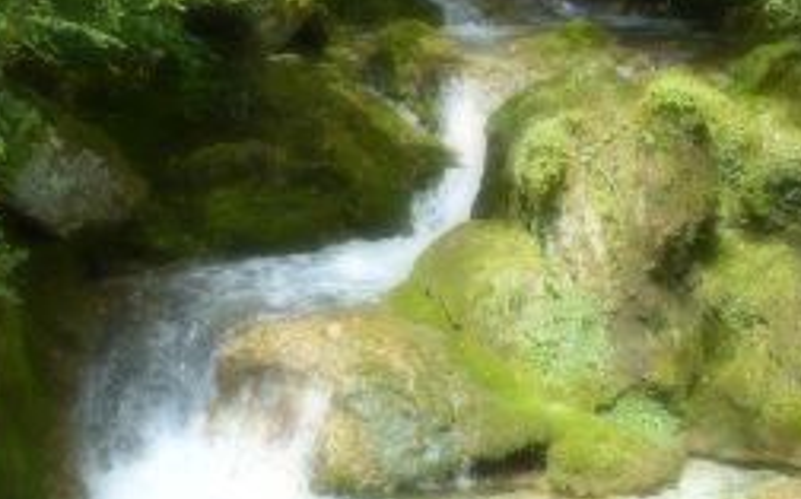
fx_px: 1745
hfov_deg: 25.6
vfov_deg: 16.3
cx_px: 598
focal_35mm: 80
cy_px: 281
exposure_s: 1/125
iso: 100
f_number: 3.2
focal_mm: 6.8
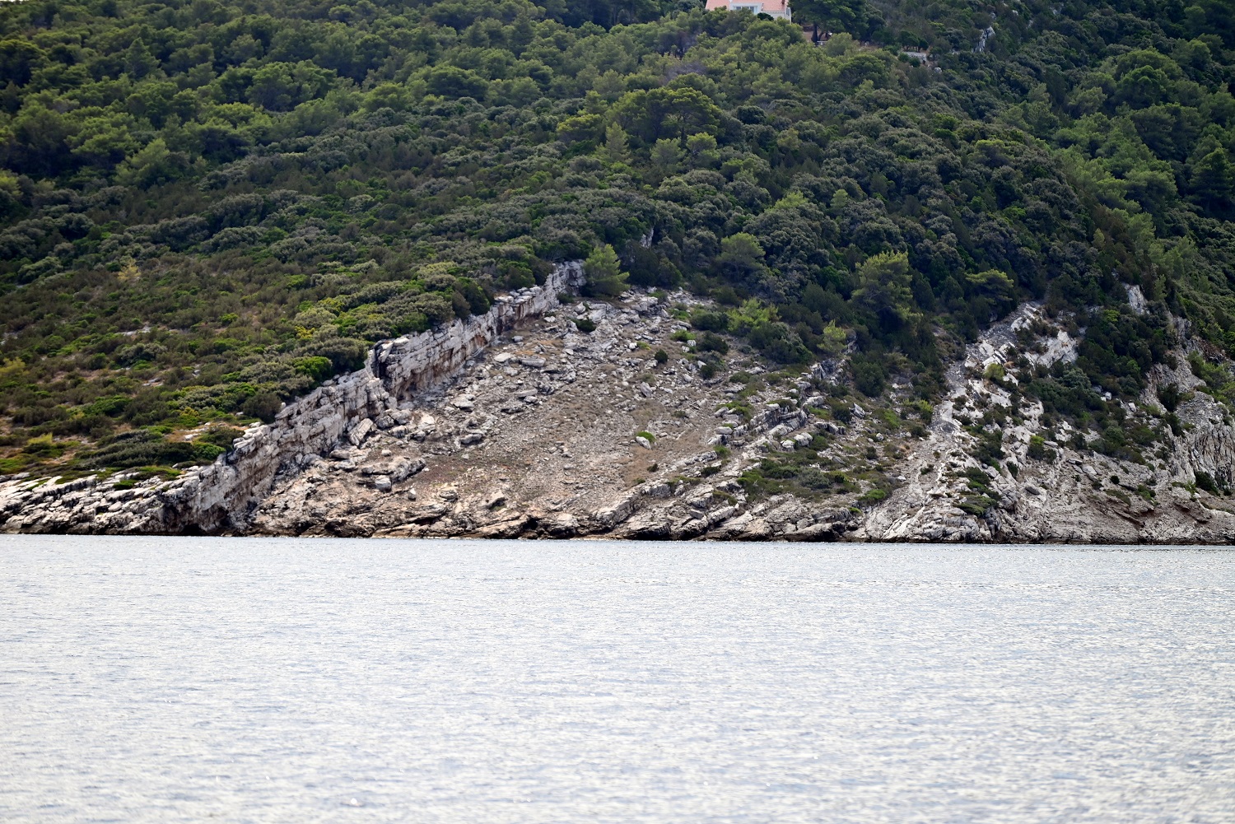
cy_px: 412
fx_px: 6176
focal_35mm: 180
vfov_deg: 7.6
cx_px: 618
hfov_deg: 11.4
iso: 250
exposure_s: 1/1250
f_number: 5
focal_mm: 180
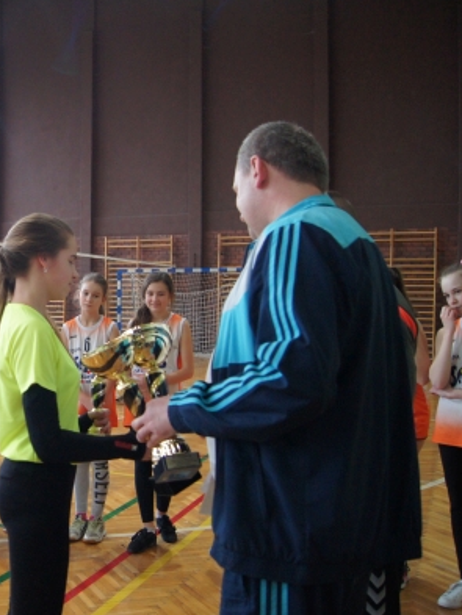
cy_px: 311
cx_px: 6
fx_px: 783
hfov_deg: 30.7
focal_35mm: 44
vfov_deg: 42.9
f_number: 3.5
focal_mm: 20
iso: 1600
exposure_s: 1/125
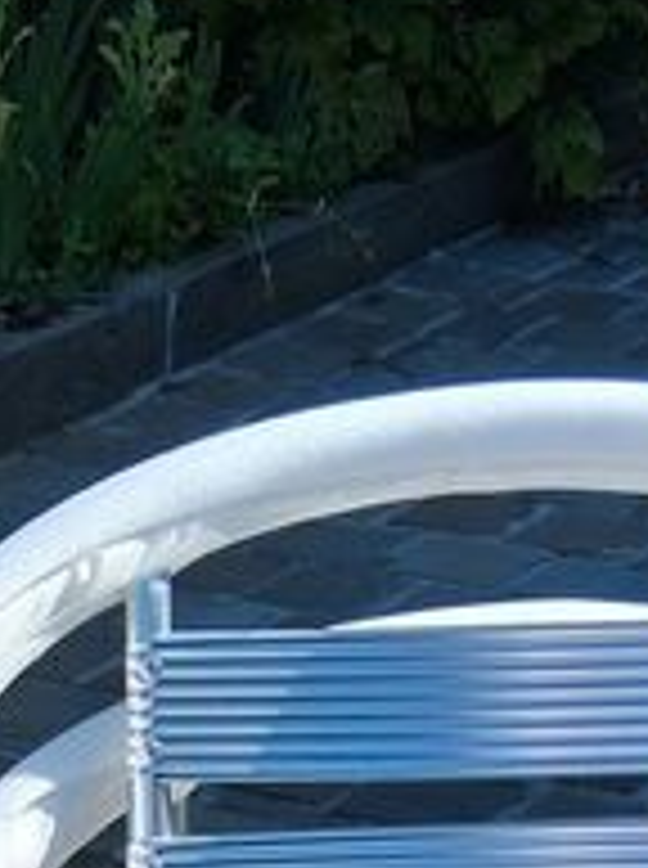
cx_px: -122
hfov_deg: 10.8
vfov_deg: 13.3
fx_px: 3381
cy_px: 1534
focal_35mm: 135
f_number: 1.8
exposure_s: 1/824
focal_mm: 3.98
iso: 25
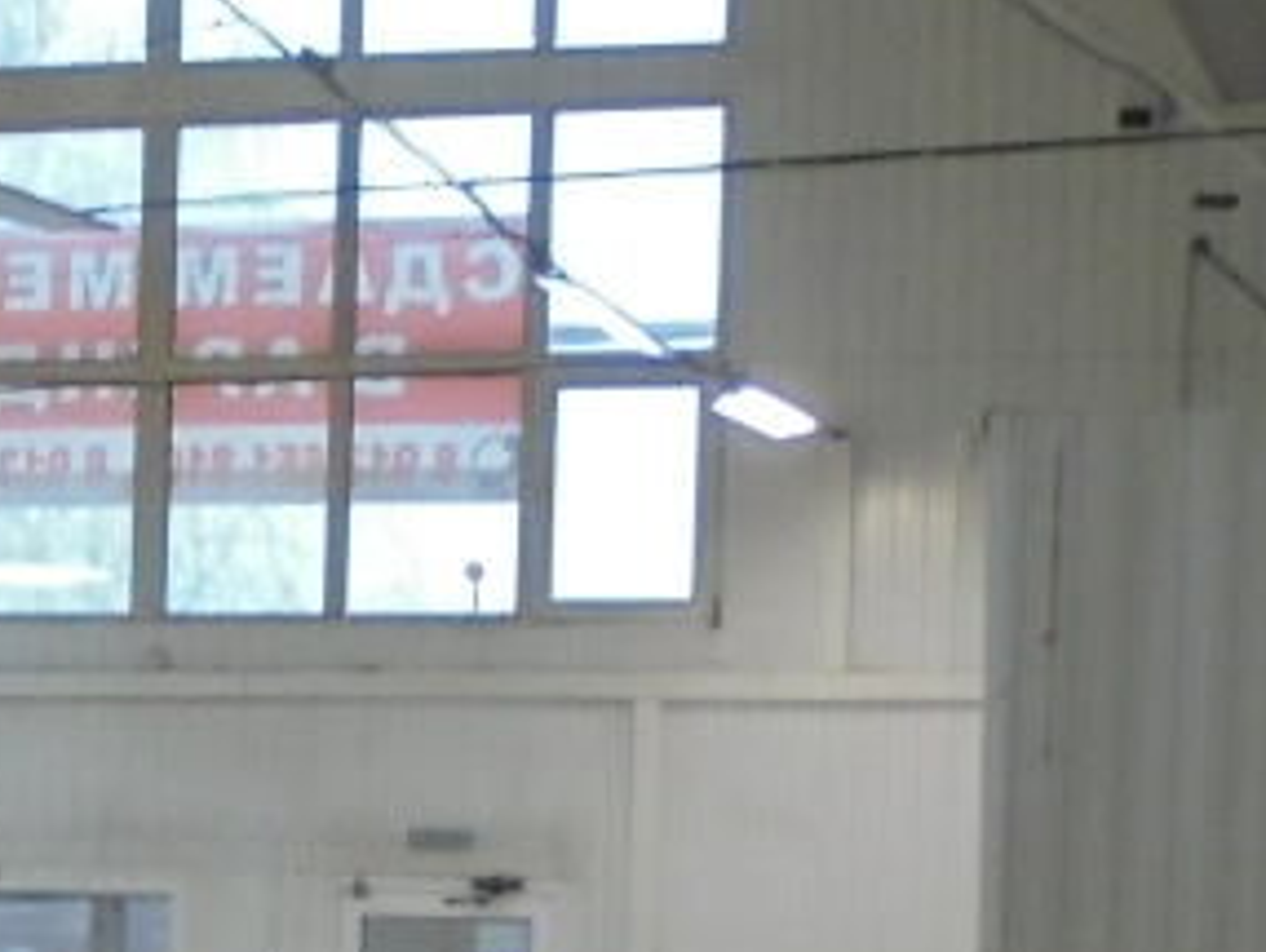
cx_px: 155
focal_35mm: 114
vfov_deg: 12.6
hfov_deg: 17.0
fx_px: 4173
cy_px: 1260
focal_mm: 4.6
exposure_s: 1/30
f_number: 3.5
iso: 250
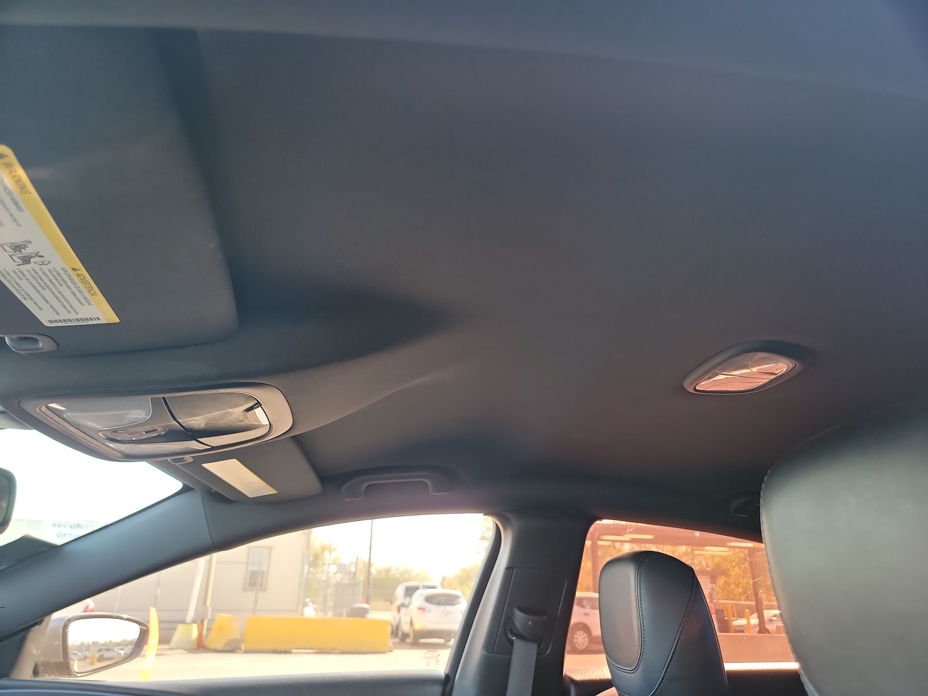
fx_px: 643
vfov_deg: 56.8
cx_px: 464
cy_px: 348
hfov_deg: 71.6
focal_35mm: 24
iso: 193
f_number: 1.8
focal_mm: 6.7
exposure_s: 1/59
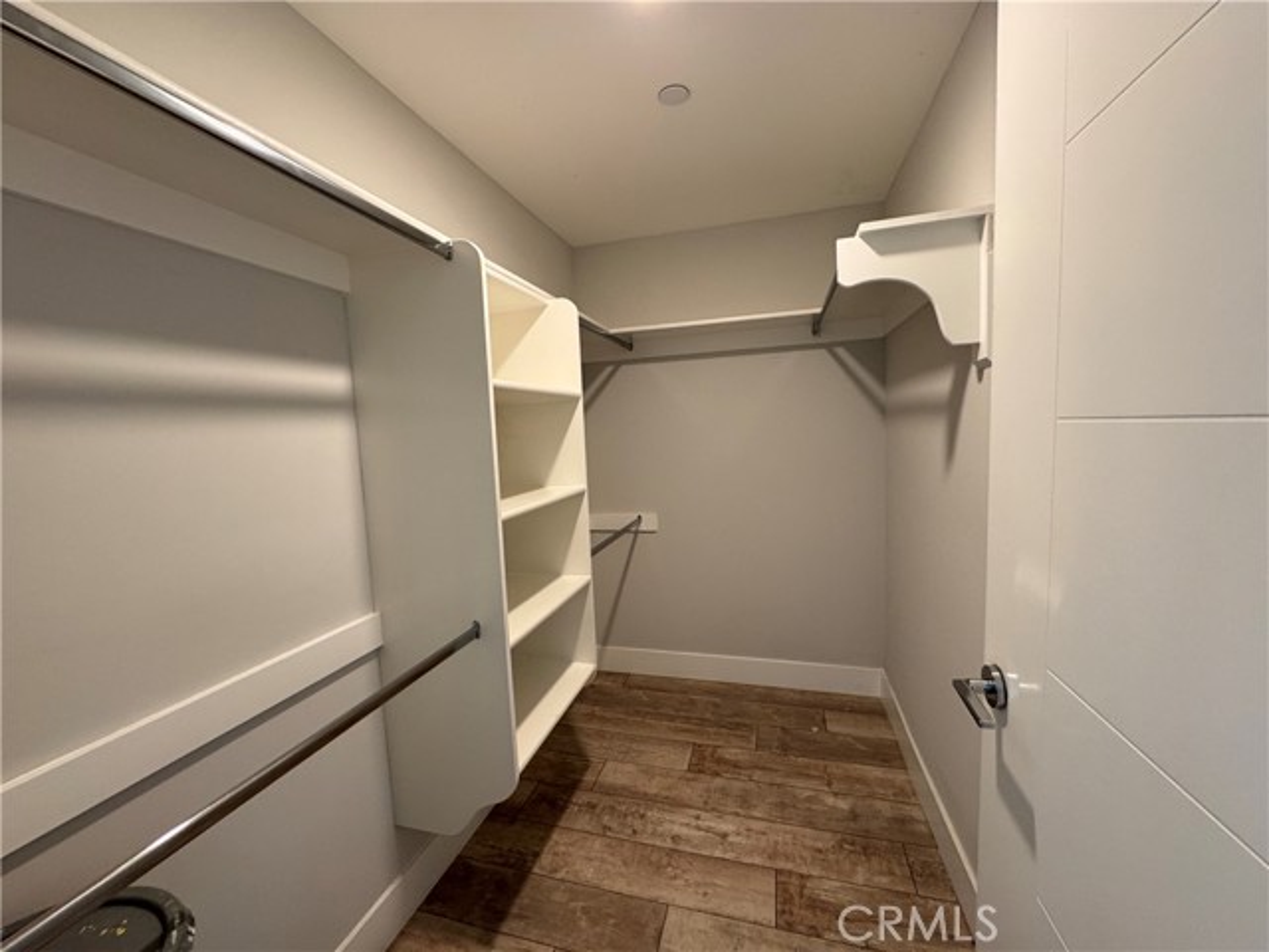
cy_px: 476
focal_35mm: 14
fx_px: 513
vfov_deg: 85.7
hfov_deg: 102.1
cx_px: 634
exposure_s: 1/60
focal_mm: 2.22
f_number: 2.2
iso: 200
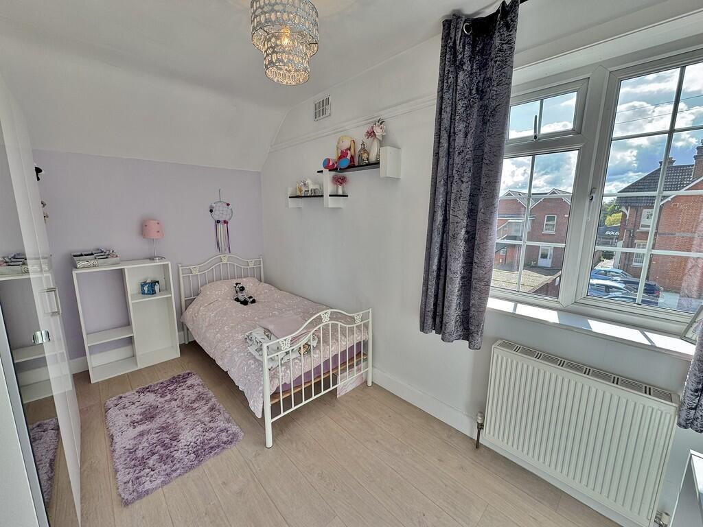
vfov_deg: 85.7
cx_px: 352
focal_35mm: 14
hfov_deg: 102.1
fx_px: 284
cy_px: 264
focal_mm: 2.22
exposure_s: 1/123
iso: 40
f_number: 2.2
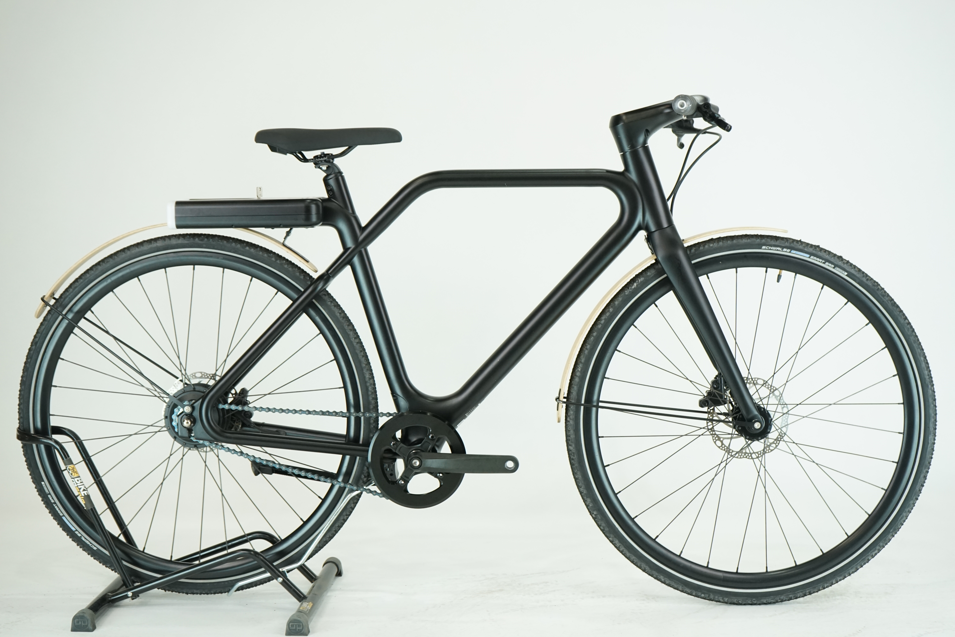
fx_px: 1618
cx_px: 478
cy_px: 318
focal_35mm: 61
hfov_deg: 32.9
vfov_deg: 22.3
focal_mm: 61
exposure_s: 1/200
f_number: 6.3
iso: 1600
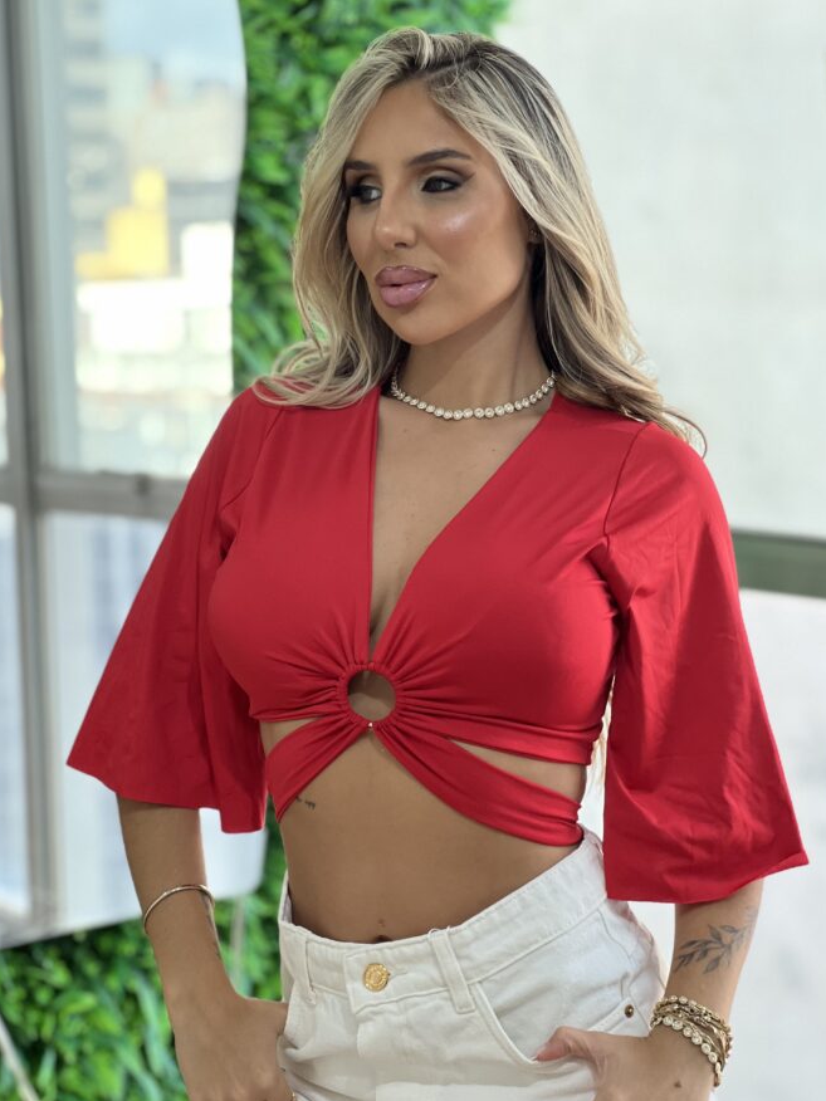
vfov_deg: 23.8
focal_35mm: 82
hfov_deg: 18.0
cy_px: 565
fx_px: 2609
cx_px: 434
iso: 250
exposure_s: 1/120
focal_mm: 9
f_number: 2.8
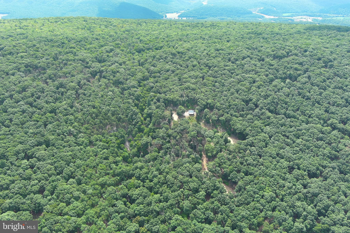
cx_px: 175
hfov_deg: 63.7
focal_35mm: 29
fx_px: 282
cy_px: 116
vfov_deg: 45.0
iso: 100
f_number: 2.8
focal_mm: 10.57
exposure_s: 1/264
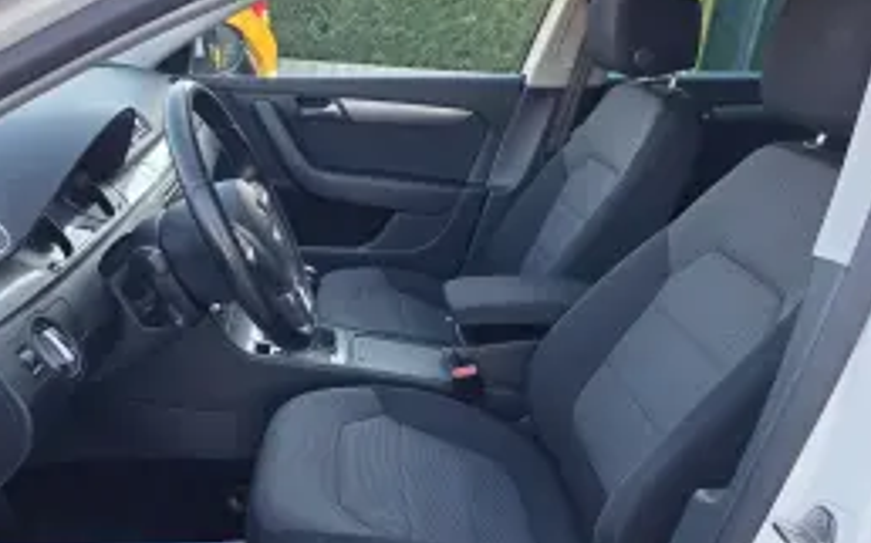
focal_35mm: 34
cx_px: 398
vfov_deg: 36.8
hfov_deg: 56.6
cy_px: 364
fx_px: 807
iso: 50
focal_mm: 6.25
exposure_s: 1/180
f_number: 1.7
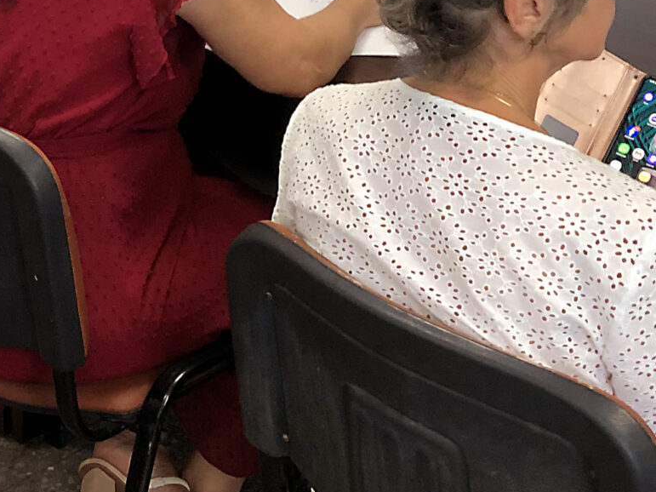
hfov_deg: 20.4
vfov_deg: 15.3
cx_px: -10
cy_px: -94
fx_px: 1762
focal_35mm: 93
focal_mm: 3.99
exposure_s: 1/40
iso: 32
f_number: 1.8
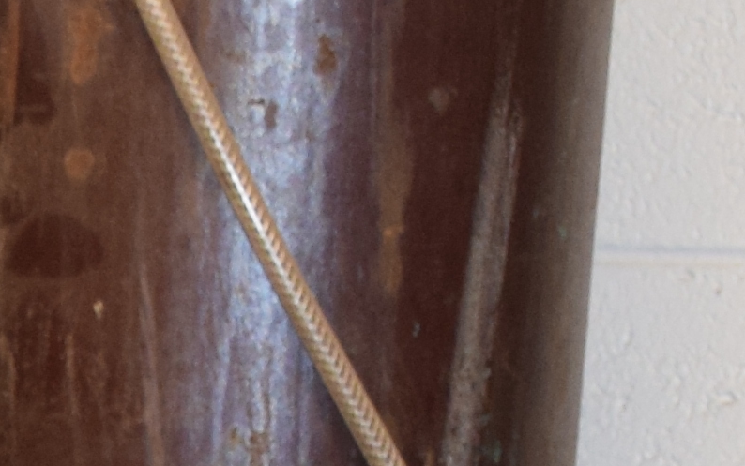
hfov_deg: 7.9
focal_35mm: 254
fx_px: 5159
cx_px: -739
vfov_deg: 4.9
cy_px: 1493
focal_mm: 22
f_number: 4
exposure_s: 1/60
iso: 800
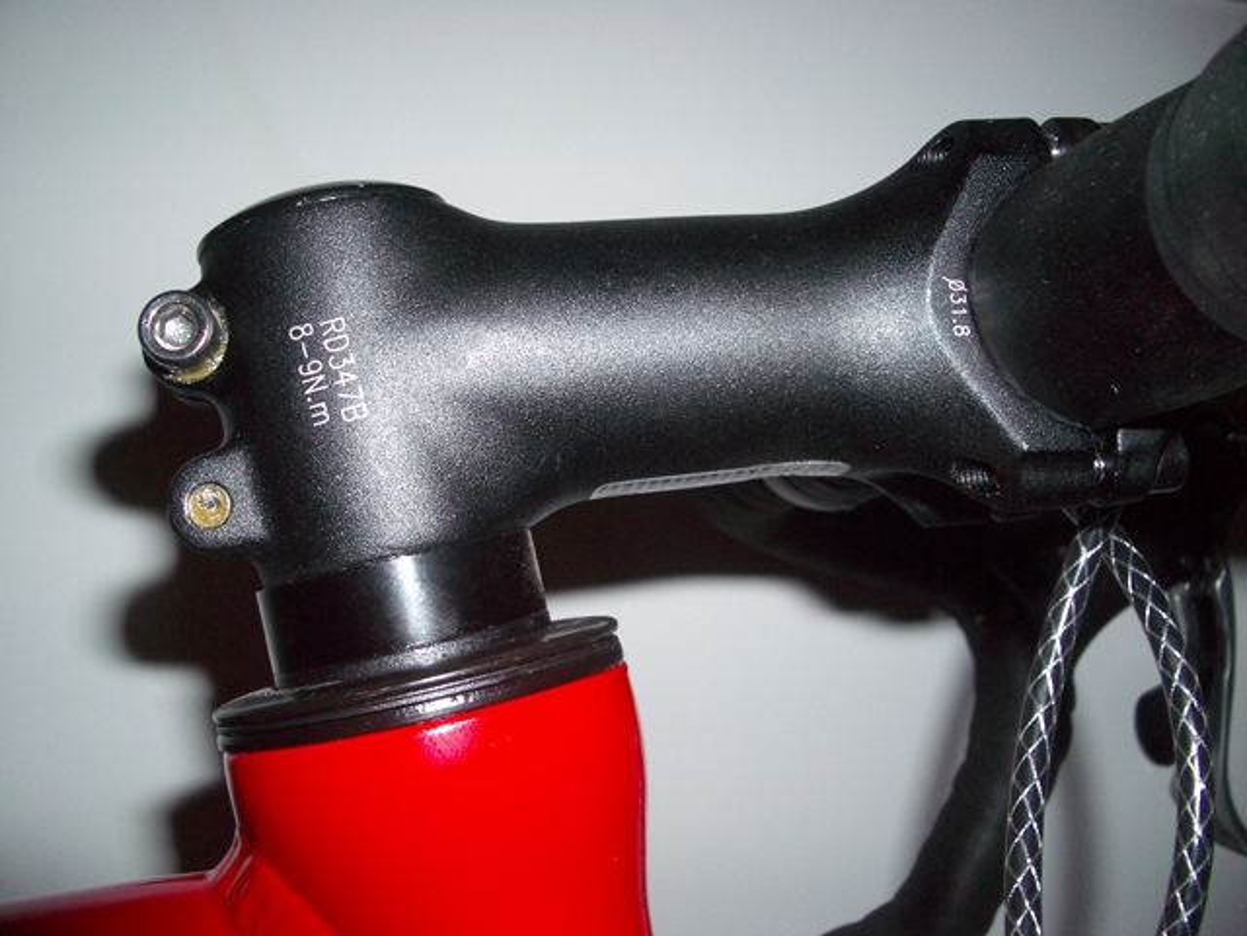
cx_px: 624
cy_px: 468
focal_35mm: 35
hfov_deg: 52.6
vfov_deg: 40.7
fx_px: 1261
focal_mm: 5.8
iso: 100
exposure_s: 1/60
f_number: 4.3
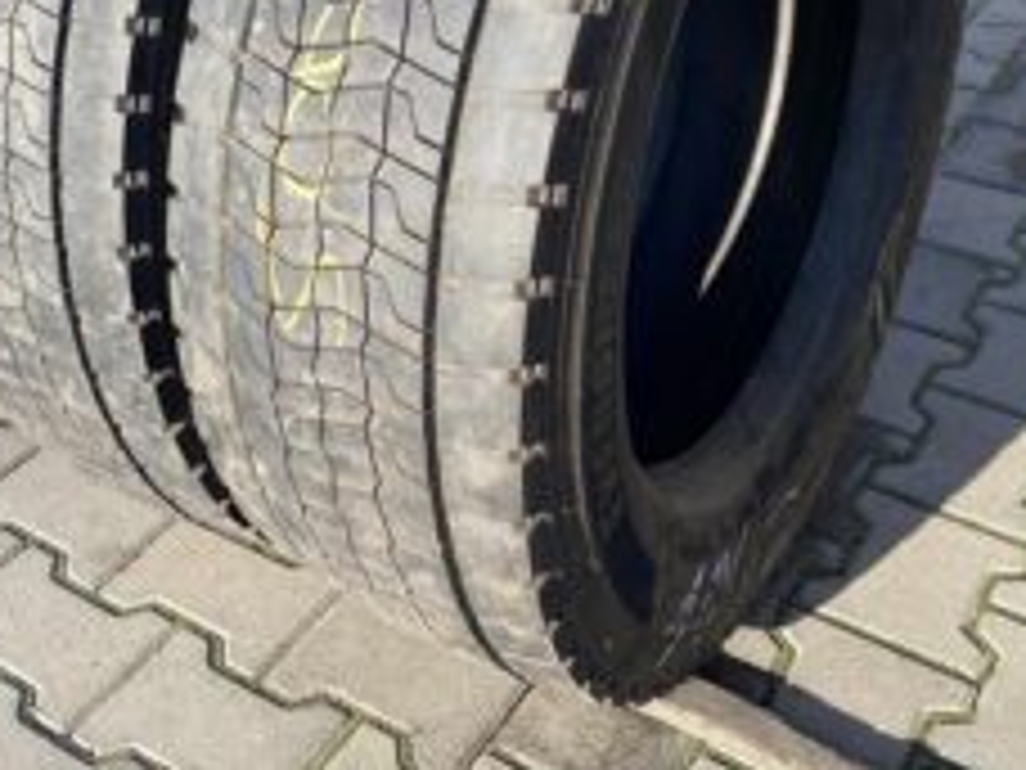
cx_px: 252
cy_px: 133
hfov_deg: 37.9
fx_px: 1452
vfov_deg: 28.9
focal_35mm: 49
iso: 32
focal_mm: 4.25
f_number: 1.8
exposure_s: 1/693
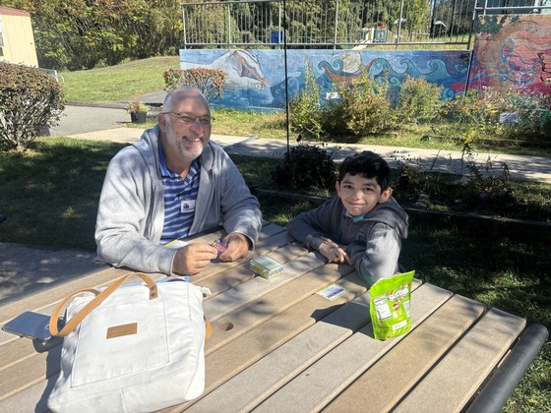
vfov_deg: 53.1
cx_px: 276
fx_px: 414
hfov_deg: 67.3
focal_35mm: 26
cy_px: 206
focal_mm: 5.96
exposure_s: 1/1876
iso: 50
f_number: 1.6
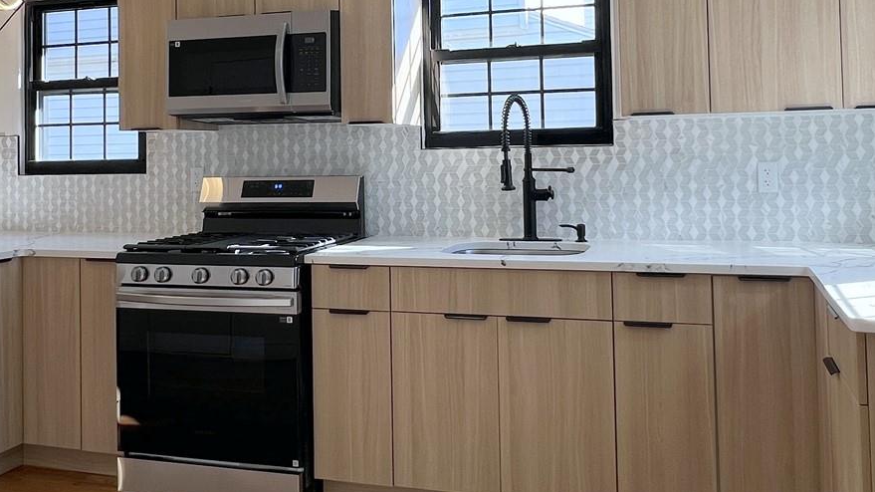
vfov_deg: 34.9
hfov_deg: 59.5
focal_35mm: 33
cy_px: 123
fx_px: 765
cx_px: 458
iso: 32
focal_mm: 1.57
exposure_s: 1/134
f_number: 1.8
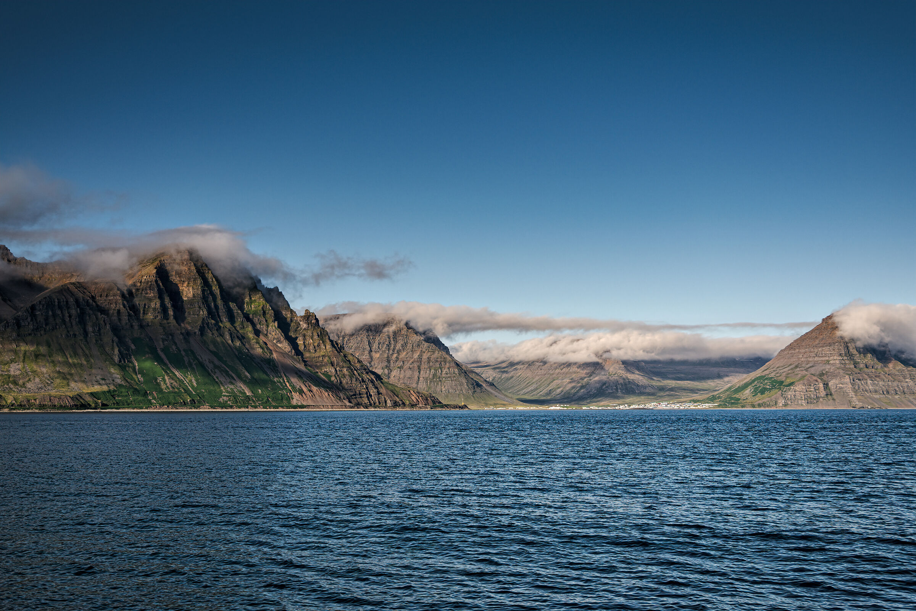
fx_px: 1069
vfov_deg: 31.9
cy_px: 306
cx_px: 458
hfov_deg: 46.4
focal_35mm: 42
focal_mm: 15.59
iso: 64
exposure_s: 1/500
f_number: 4
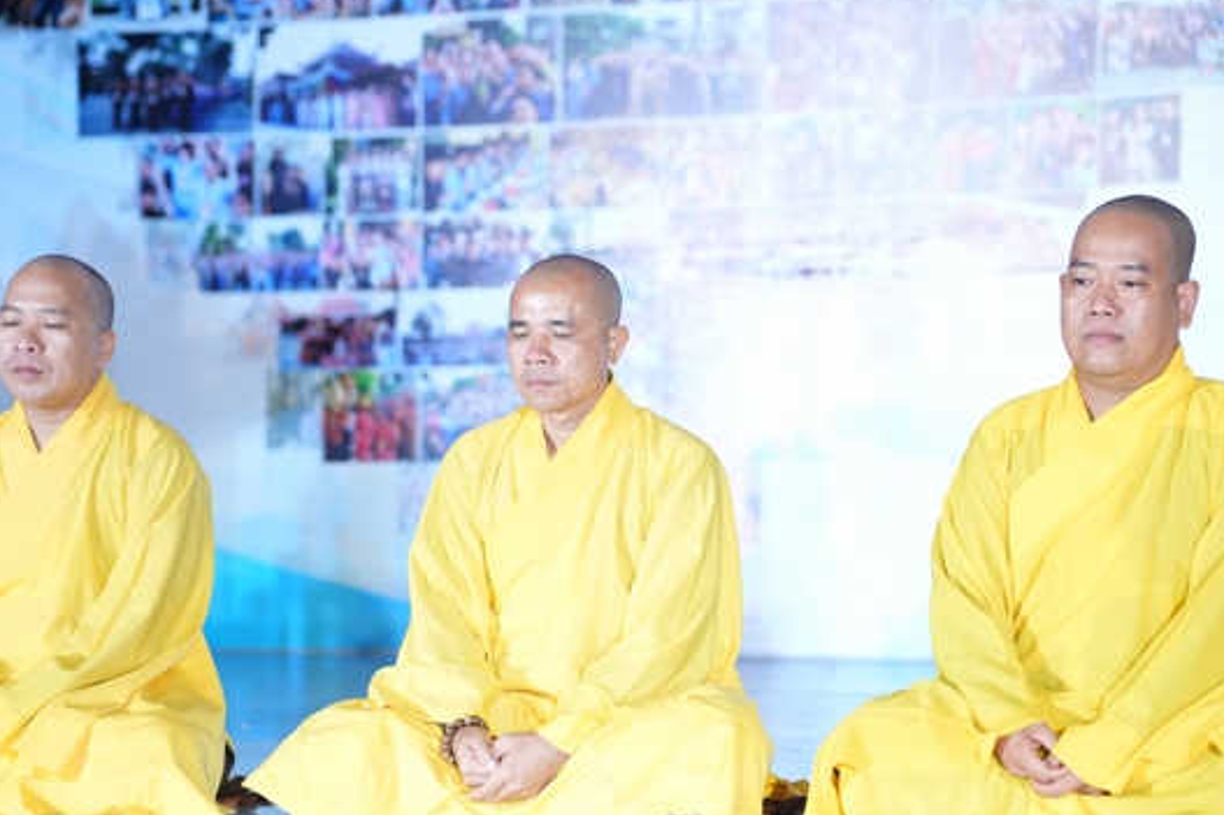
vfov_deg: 11.8
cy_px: 468
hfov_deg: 17.6
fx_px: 3943
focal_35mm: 116
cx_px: 606
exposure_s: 1/160
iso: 1000
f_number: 2.8
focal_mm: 94
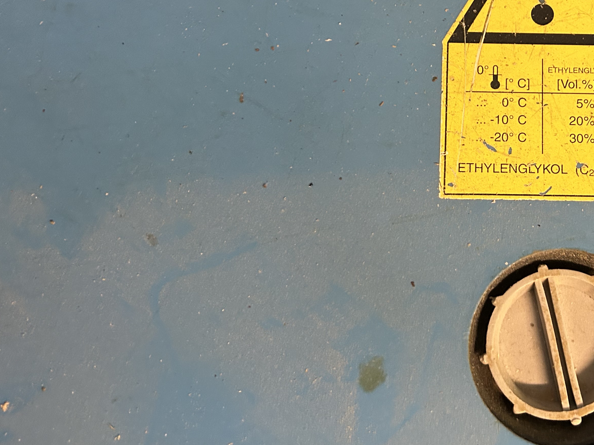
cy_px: 167
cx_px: 492
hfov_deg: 40.0
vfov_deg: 32.0
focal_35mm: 45
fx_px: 772
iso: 400
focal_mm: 5.7
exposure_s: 1/33
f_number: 1.5
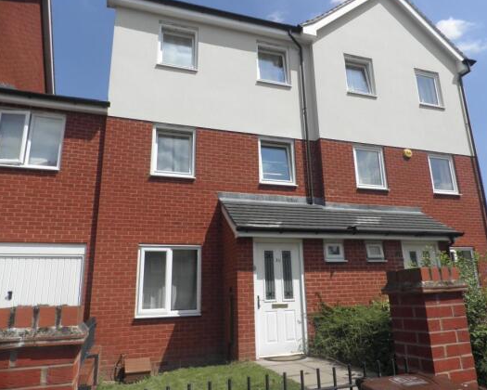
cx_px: 266
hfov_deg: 65.9
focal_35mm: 26
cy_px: 193
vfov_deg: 54.9
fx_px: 375
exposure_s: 1/200
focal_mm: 4.3
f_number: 8.3
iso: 64
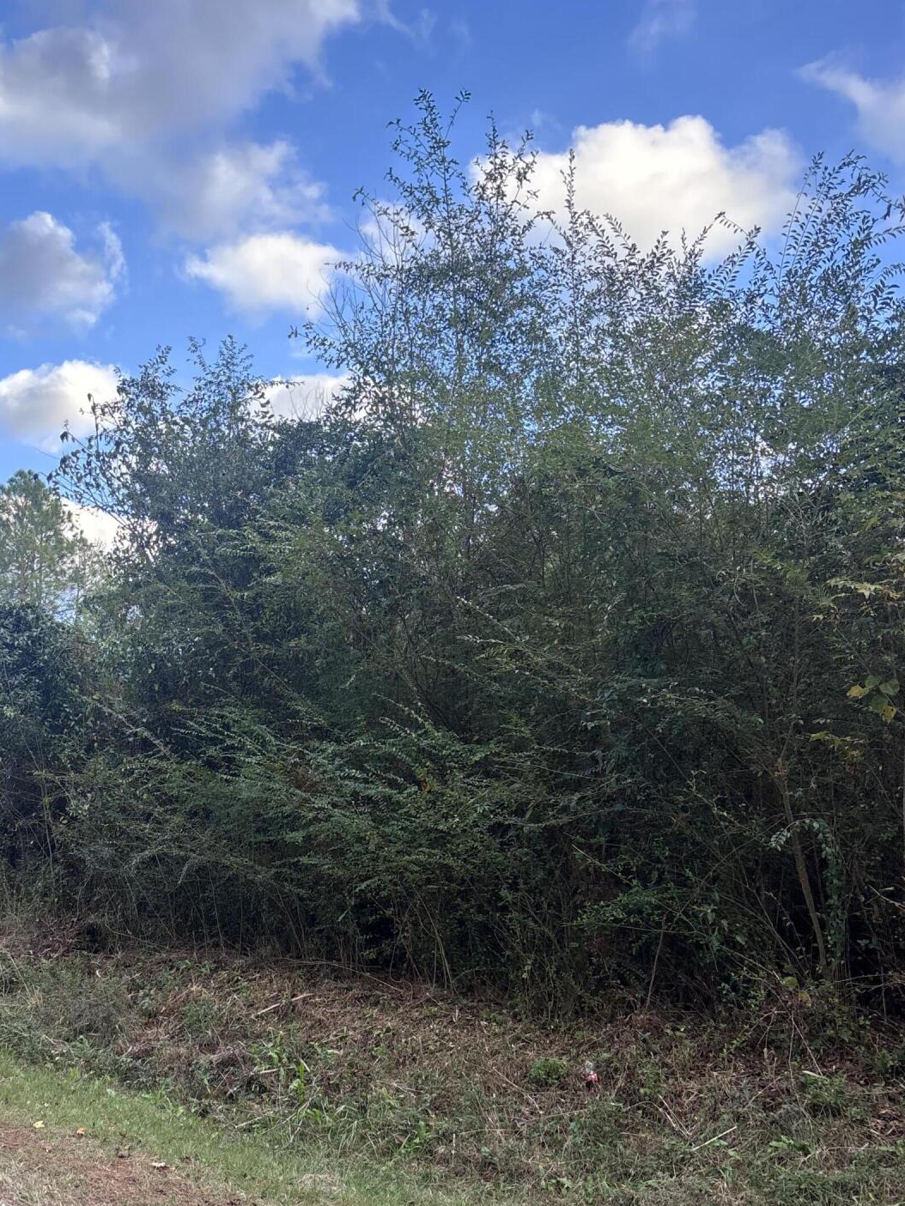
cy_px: 811
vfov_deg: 49.2
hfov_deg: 38.3
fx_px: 1290
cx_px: 313
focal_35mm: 37
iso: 50
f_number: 1.6
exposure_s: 1/377
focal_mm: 5.96
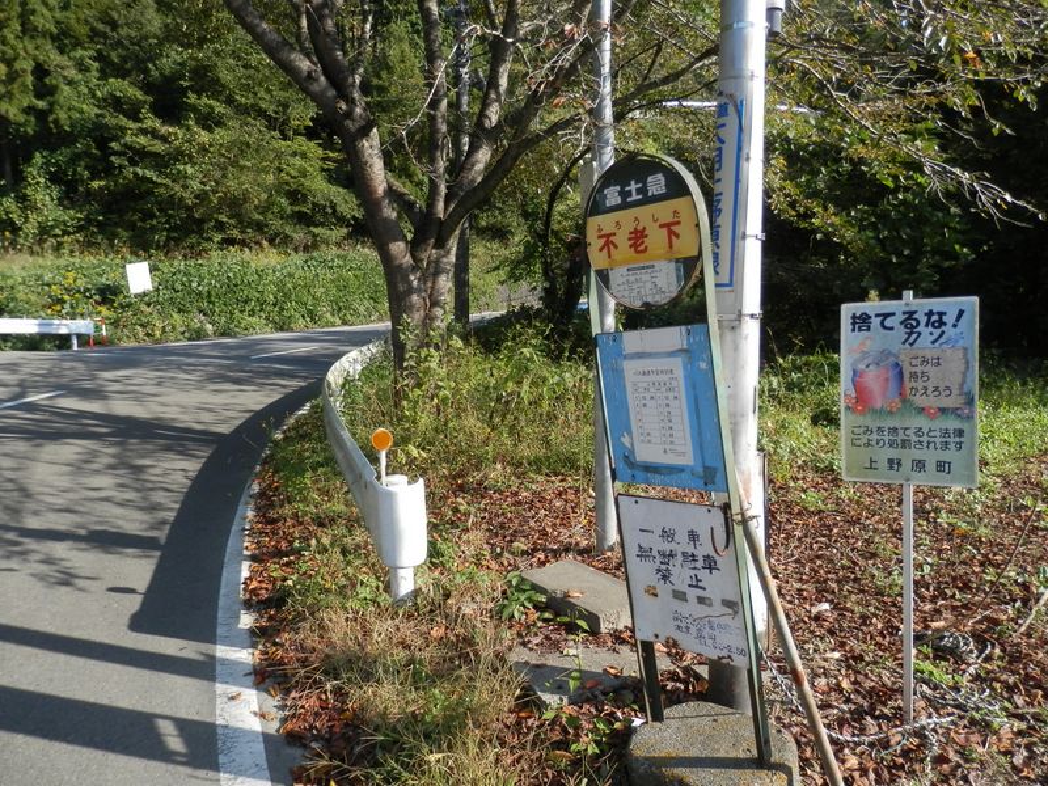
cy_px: 393
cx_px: 524
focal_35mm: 25
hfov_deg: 69.4
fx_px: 757
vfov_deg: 54.9
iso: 80
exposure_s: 1/400
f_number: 3
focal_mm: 4.5
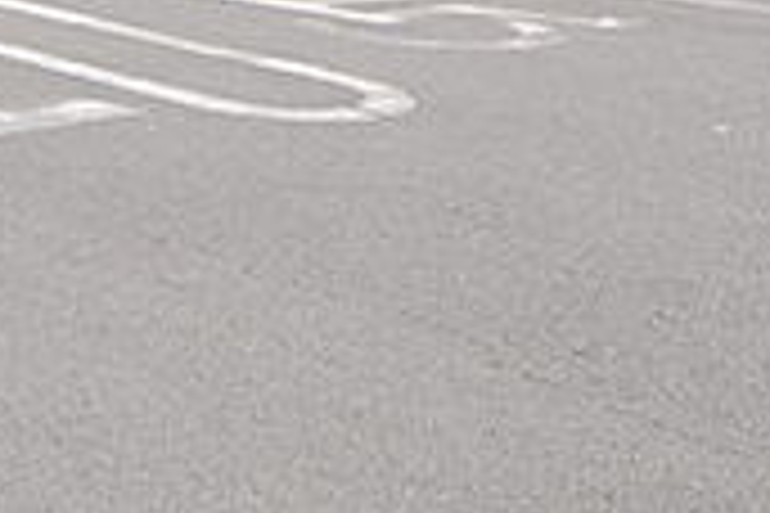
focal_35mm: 76
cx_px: -509
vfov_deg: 16.7
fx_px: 1625
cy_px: -205
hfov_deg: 20.8
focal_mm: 14
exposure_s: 1/200
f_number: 7.1
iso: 200
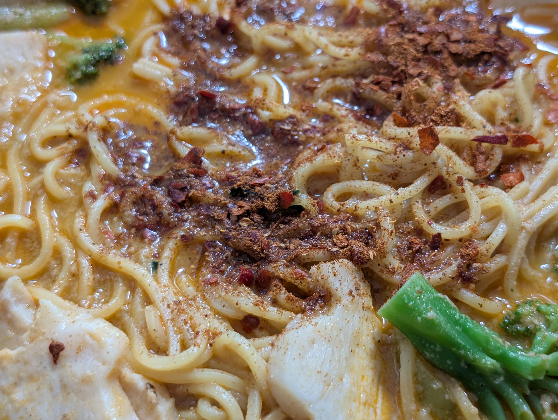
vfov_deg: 29.7
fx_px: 791
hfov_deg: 38.9
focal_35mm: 49
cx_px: 279
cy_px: 210
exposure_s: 1/49.5
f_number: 1.68
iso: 287
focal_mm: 6.9
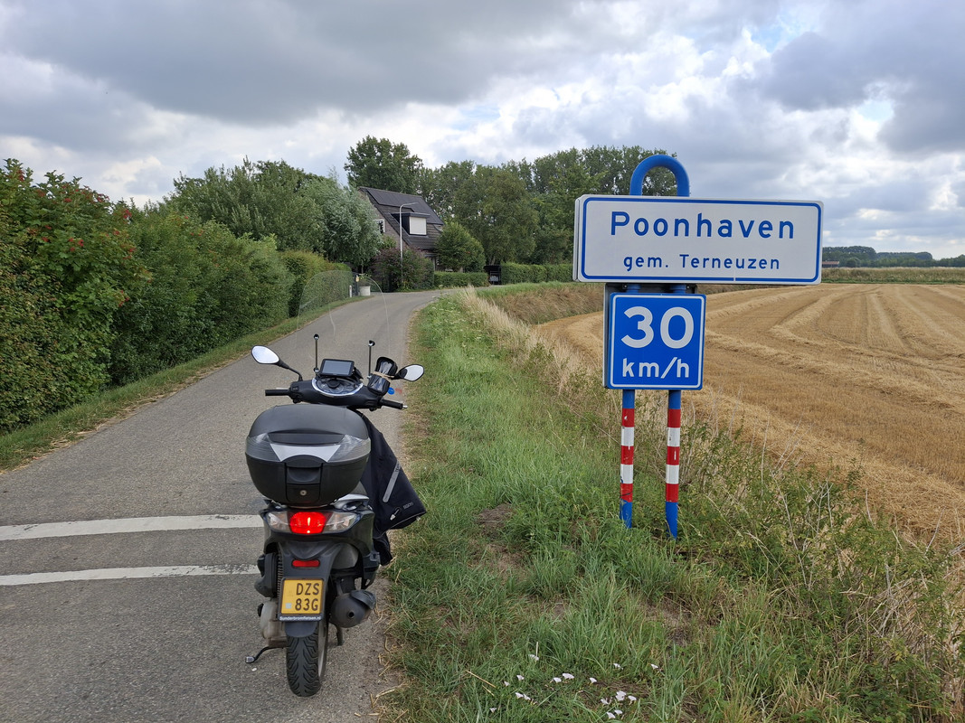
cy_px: 362
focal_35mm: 25
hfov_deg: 69.4
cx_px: 482
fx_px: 697
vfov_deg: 54.9
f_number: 1.8
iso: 32
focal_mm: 4.69
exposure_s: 1/2053
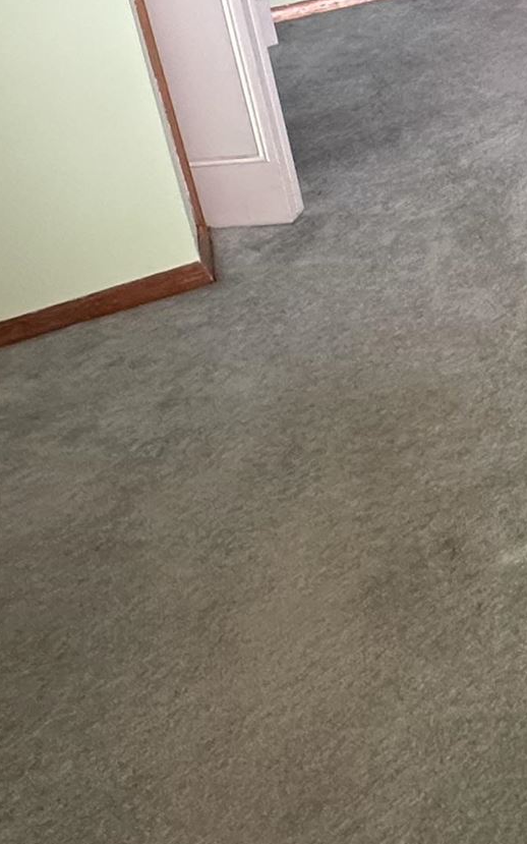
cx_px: 971
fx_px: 1264
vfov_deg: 32.2
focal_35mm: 55
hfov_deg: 18.2
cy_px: -102
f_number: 2.2
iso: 200
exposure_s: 1/60
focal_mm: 2.22
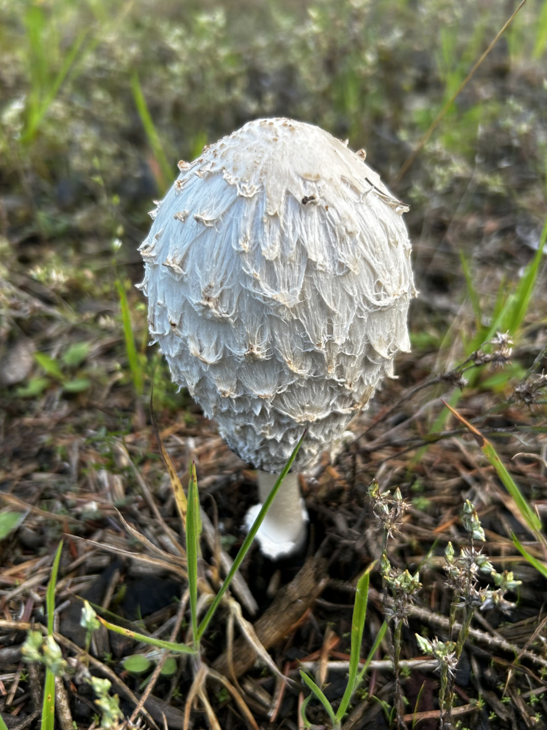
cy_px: 366
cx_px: 271
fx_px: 632
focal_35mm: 30
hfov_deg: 46.8
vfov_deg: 60.0
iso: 32
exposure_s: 1/121
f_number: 1.5
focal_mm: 5.7
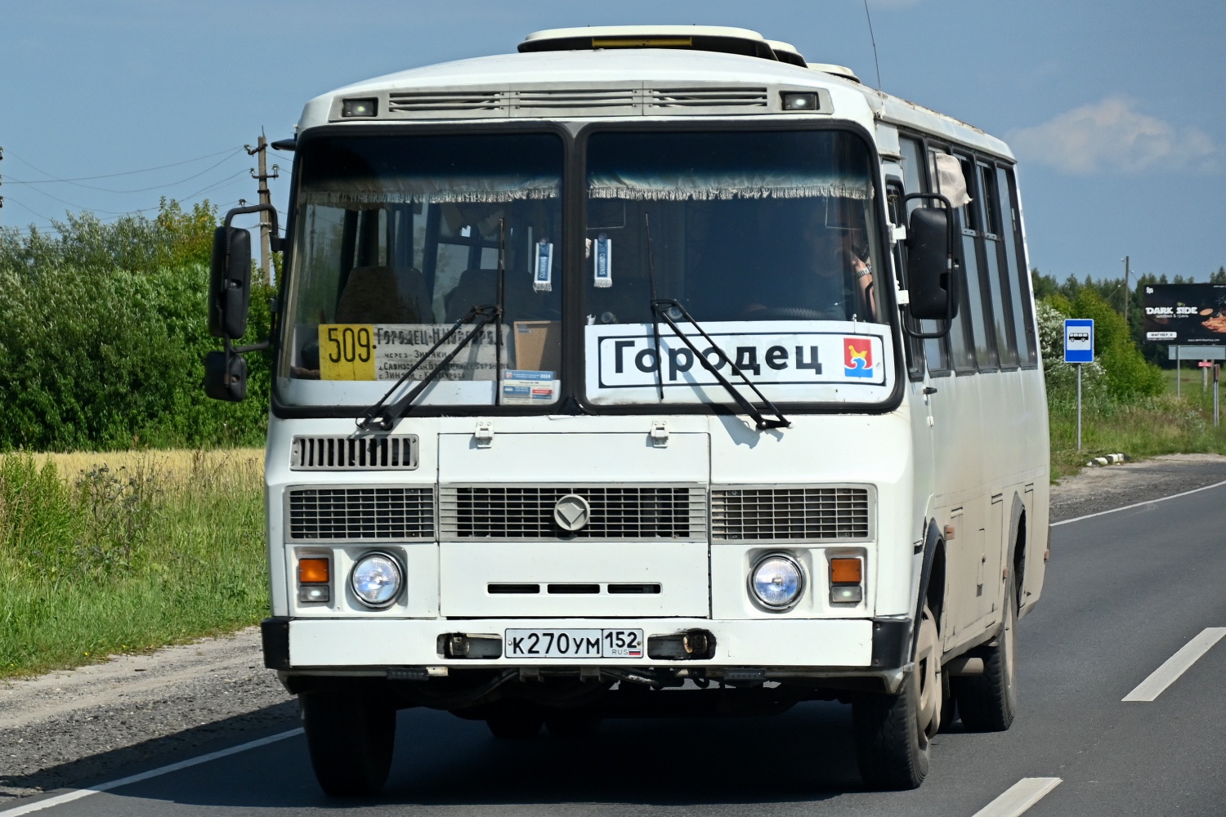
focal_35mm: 133
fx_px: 4529
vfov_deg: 10.3
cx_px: 613
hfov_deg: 15.4
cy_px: 408
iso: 400
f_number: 5.6
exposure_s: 1/2500
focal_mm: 89
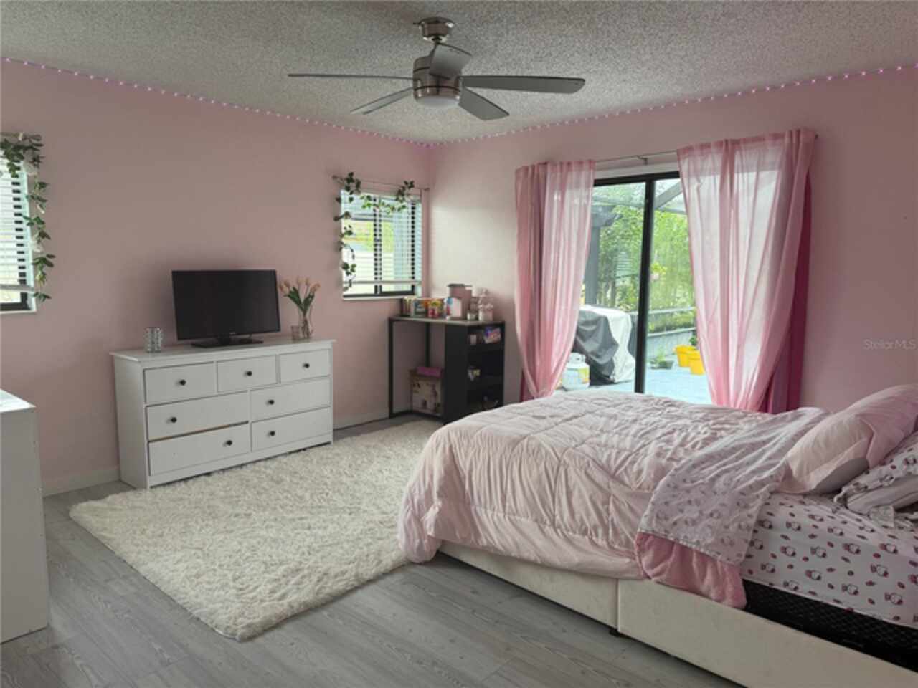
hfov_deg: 71.6
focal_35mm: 24
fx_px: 636
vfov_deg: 56.8
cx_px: 459
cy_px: 344
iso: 80
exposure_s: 1/166
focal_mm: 6.76
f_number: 1.78
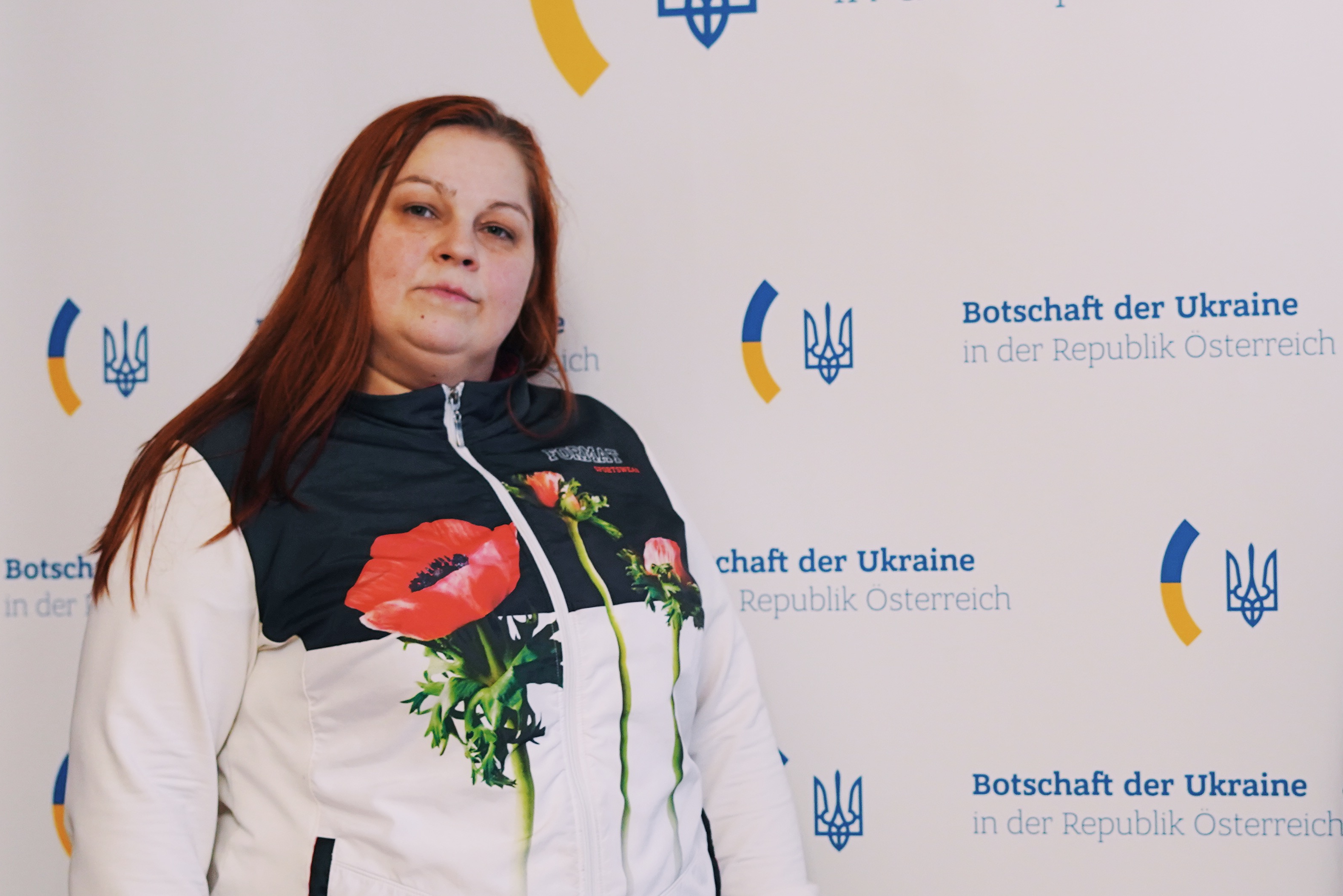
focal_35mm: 95
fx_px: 3544
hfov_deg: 21.2
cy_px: 538
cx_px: 1110
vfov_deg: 14.4
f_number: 3.2
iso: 1250
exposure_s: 1/100
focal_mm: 50
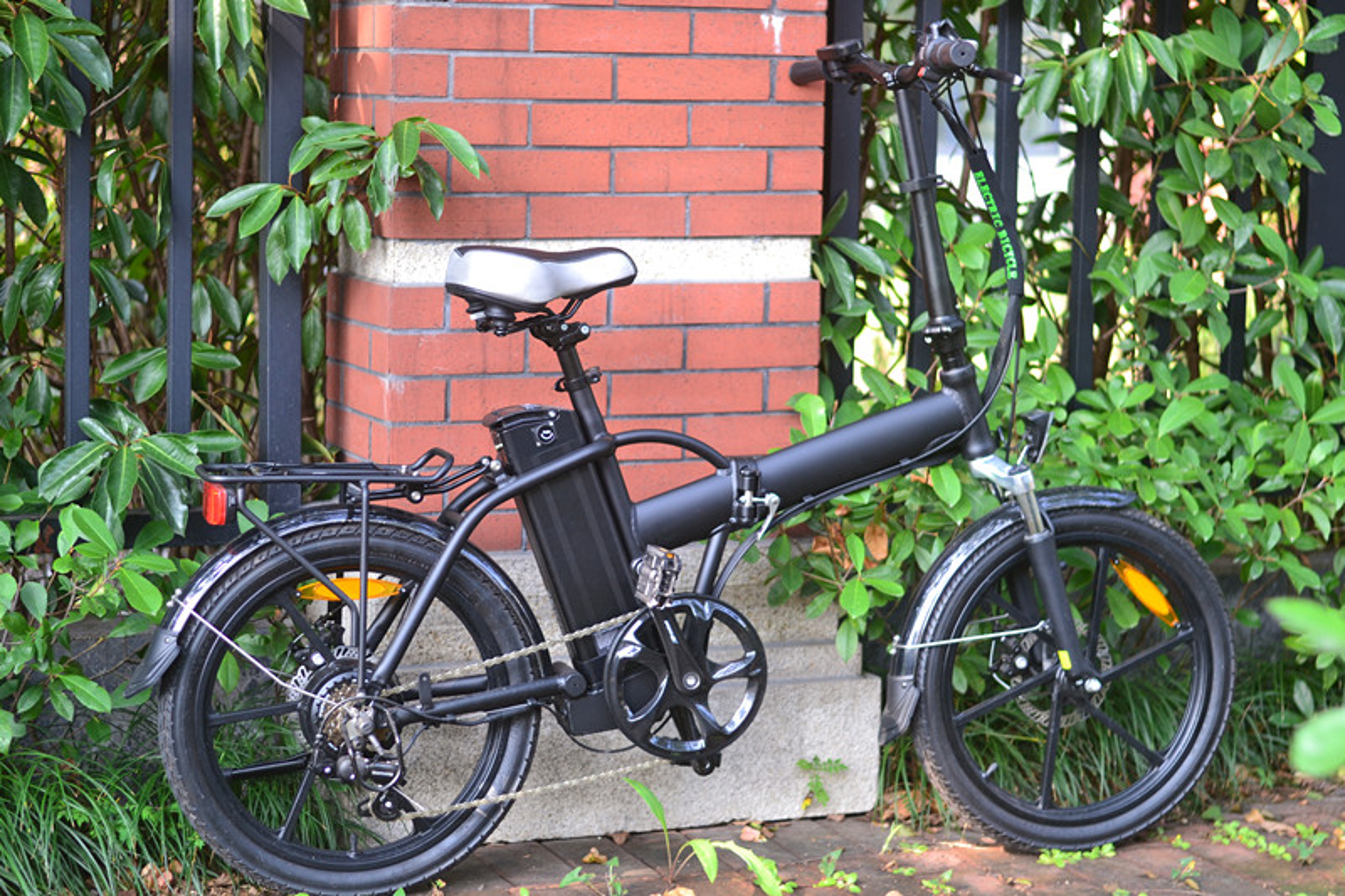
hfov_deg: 27.0
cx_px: 672
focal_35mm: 75
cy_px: 448
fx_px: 2801
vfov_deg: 18.2
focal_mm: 50
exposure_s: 1/250
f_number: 1.8
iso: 200
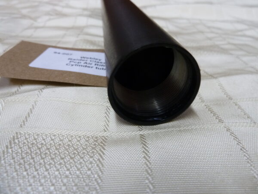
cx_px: 129
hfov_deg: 69.4
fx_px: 186
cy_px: 97
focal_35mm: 25
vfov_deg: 54.9
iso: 250
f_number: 3.3
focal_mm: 4.1
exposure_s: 1/30
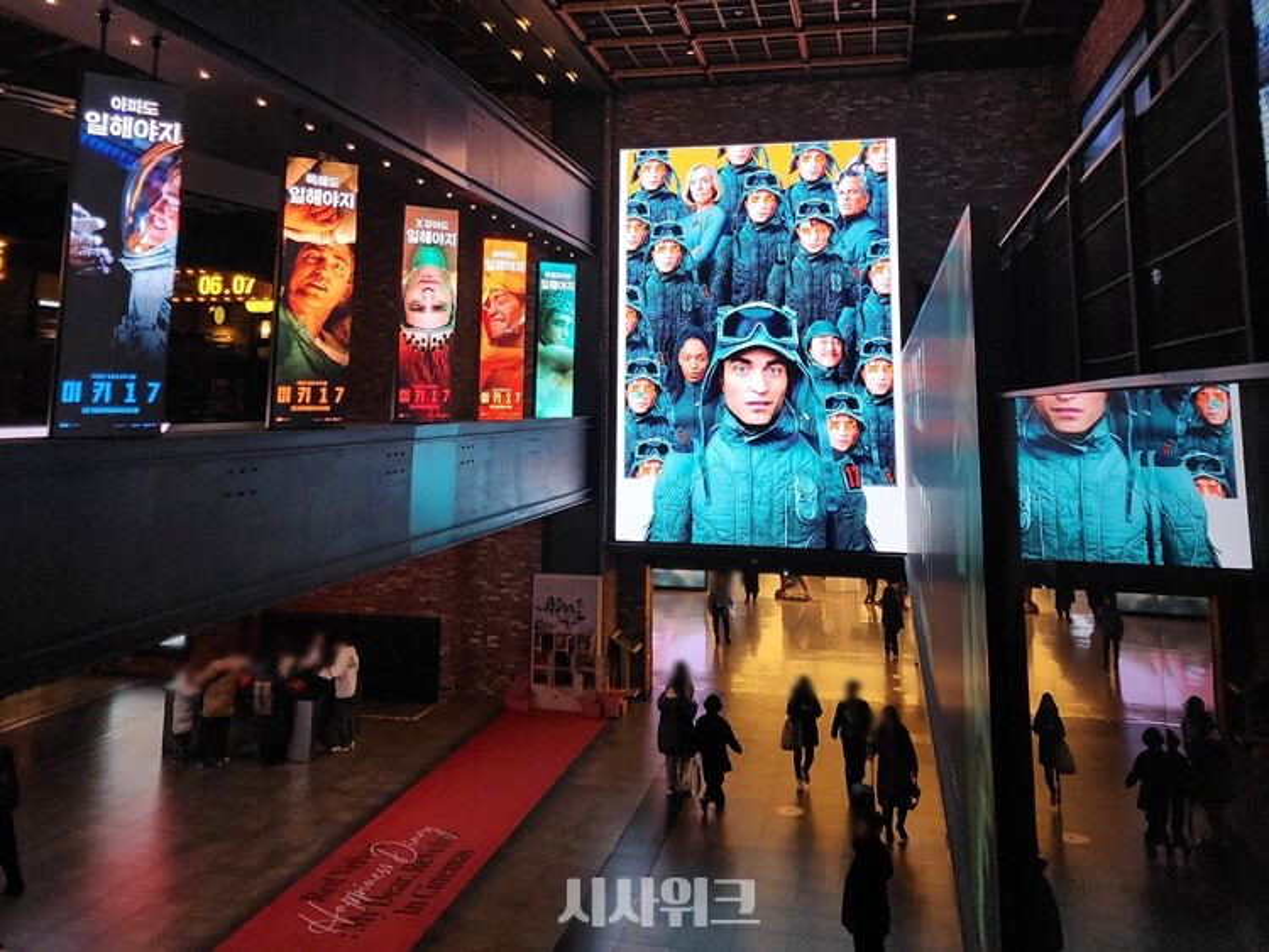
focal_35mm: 23
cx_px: 634
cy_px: 476
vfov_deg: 58.9
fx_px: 843
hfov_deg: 73.9
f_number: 1.8
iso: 64
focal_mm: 6.4
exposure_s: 1/120
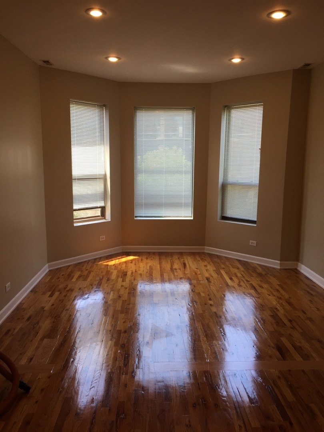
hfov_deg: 48.2
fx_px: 362
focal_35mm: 29
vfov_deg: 61.7
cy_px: 216
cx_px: 162
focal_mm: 4.15
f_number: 2.2
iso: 50
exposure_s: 1/120
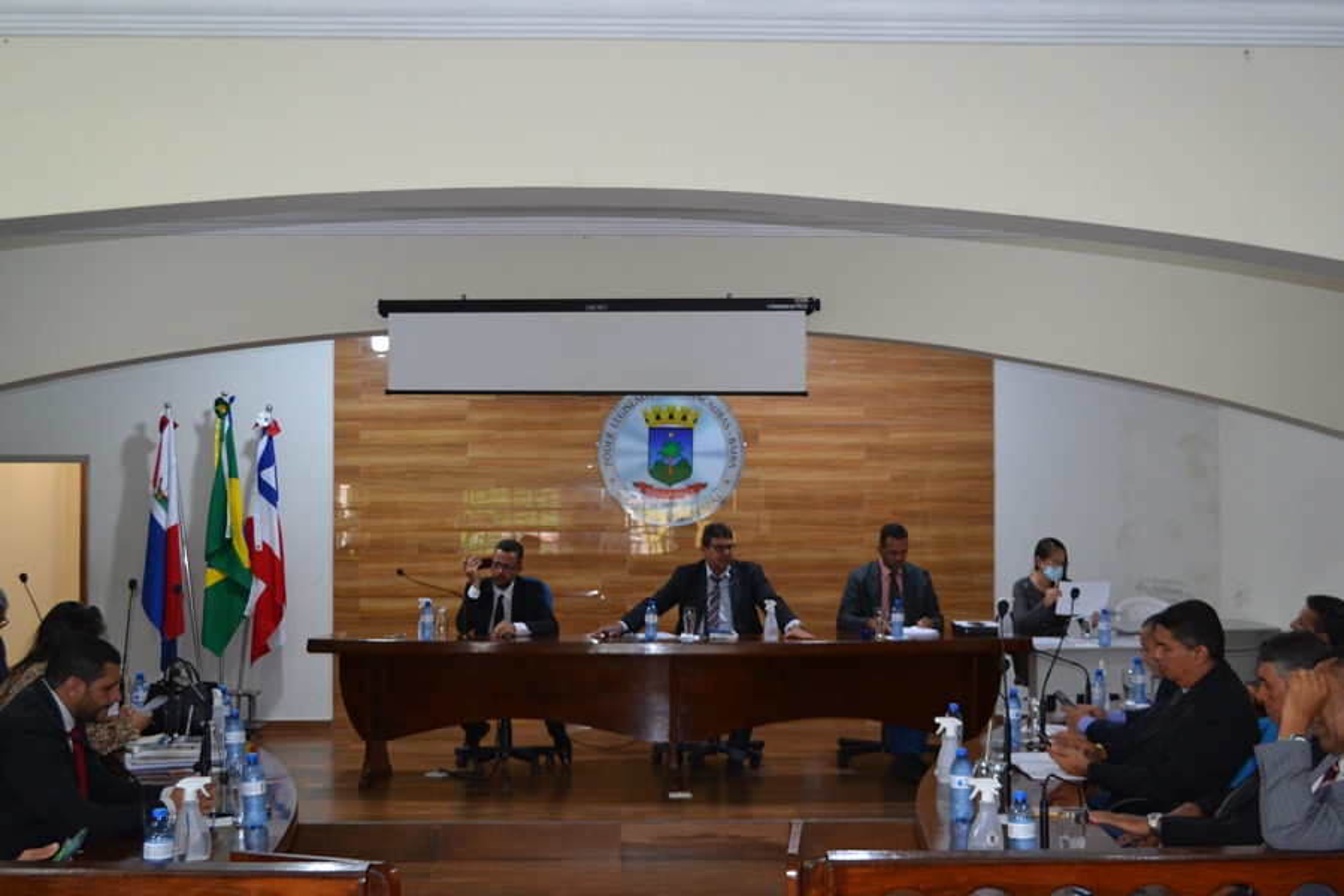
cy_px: 448
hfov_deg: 49.6
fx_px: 1456
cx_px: 672
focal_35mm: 39
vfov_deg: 34.2
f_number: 4.2
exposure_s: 1/60
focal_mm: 26
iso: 900
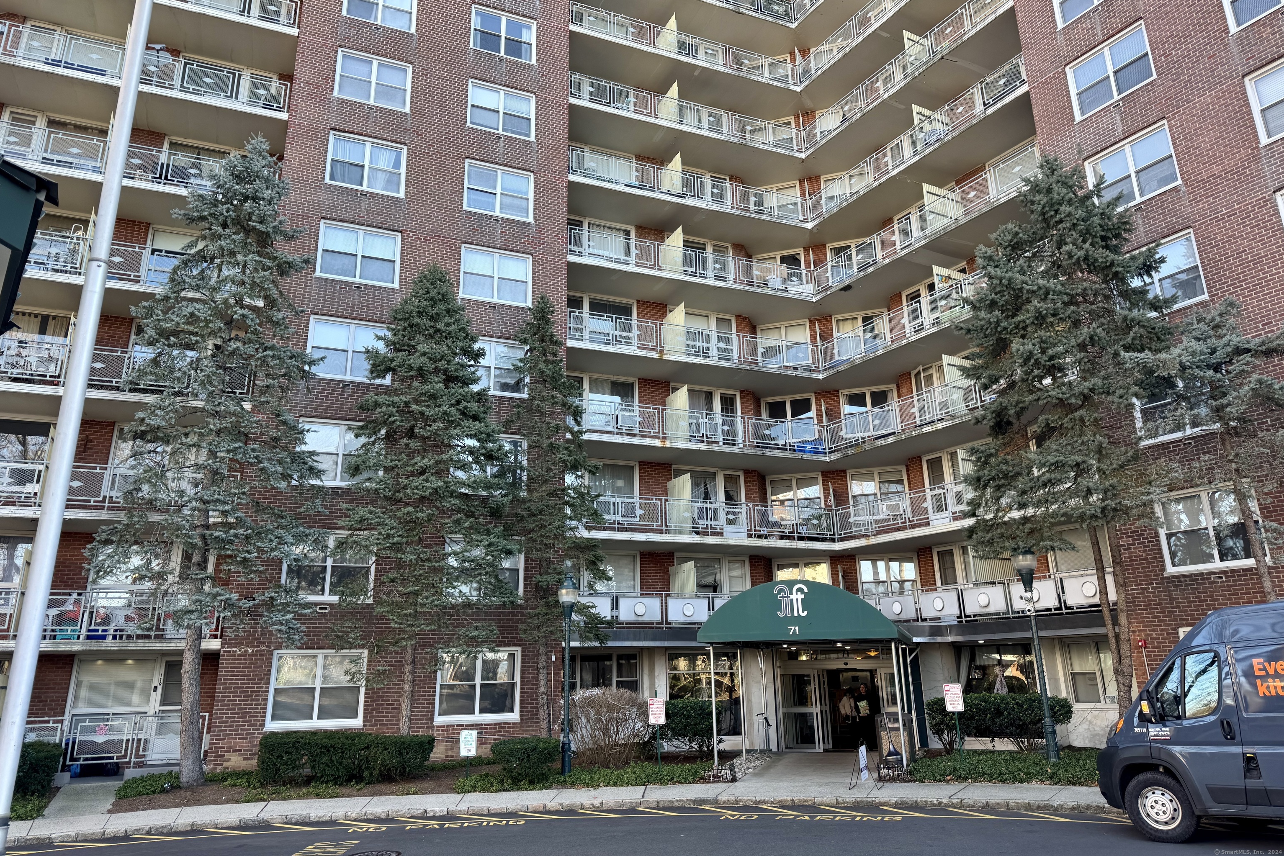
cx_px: 642
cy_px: 375
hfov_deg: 71.5
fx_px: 892
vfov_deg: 51.2
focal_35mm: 25
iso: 64
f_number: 1.78
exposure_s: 1/253
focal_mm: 6.76
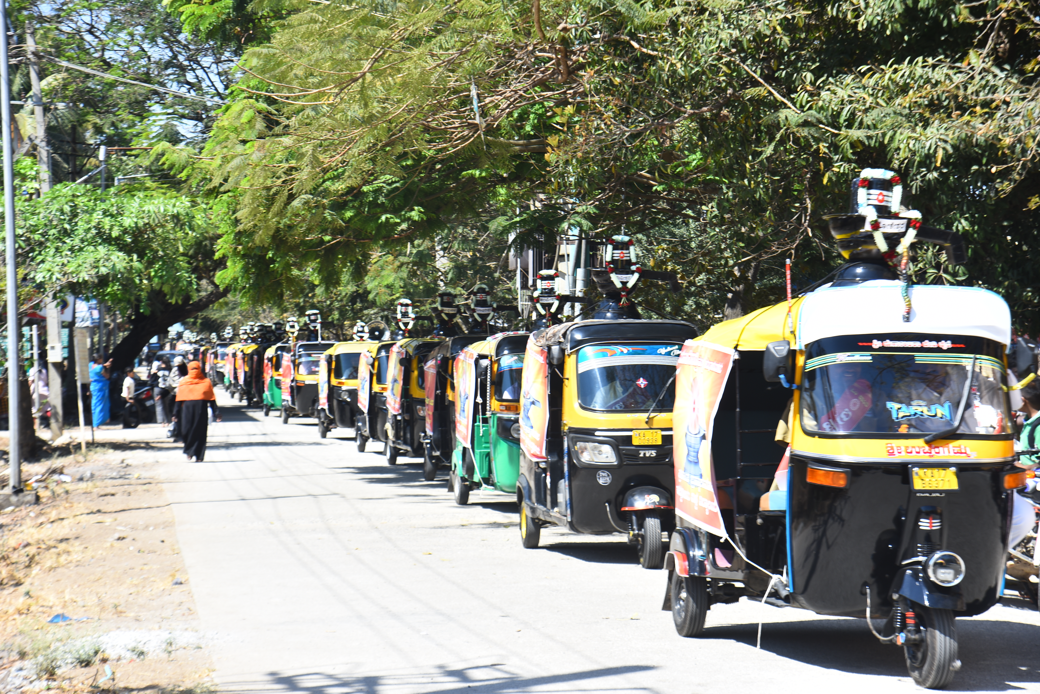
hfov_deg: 23.9
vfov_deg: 16.1
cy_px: 347
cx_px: 520
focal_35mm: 85
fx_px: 2456
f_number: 10
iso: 200
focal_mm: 85
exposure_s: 1/160
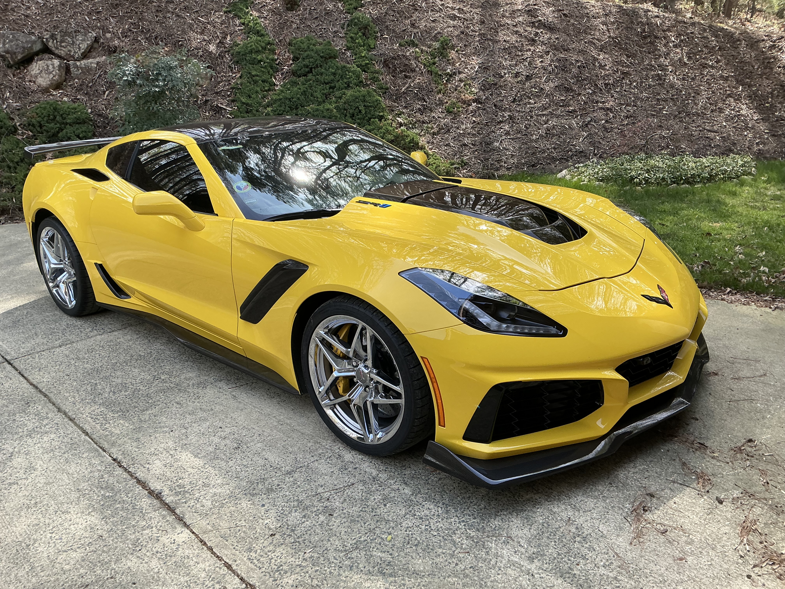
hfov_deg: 63.4
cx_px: 392
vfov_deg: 49.7
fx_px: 635
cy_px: 294
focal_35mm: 28
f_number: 1.8
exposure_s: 1/272
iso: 25
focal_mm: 3
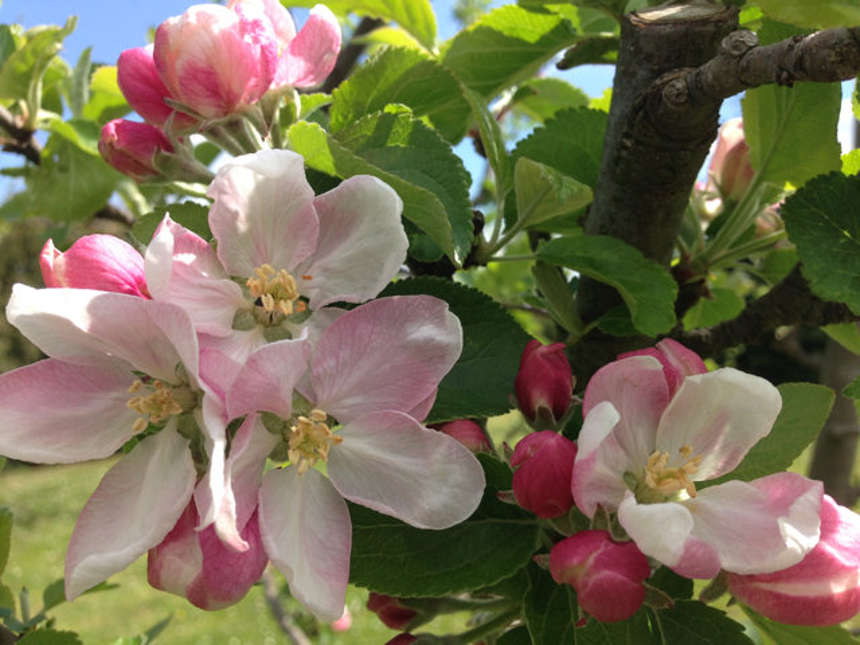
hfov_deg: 55.4
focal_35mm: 33
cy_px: 322
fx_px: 820
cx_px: 430
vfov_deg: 42.9
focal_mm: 4.12
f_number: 2.4
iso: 50
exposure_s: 1/763
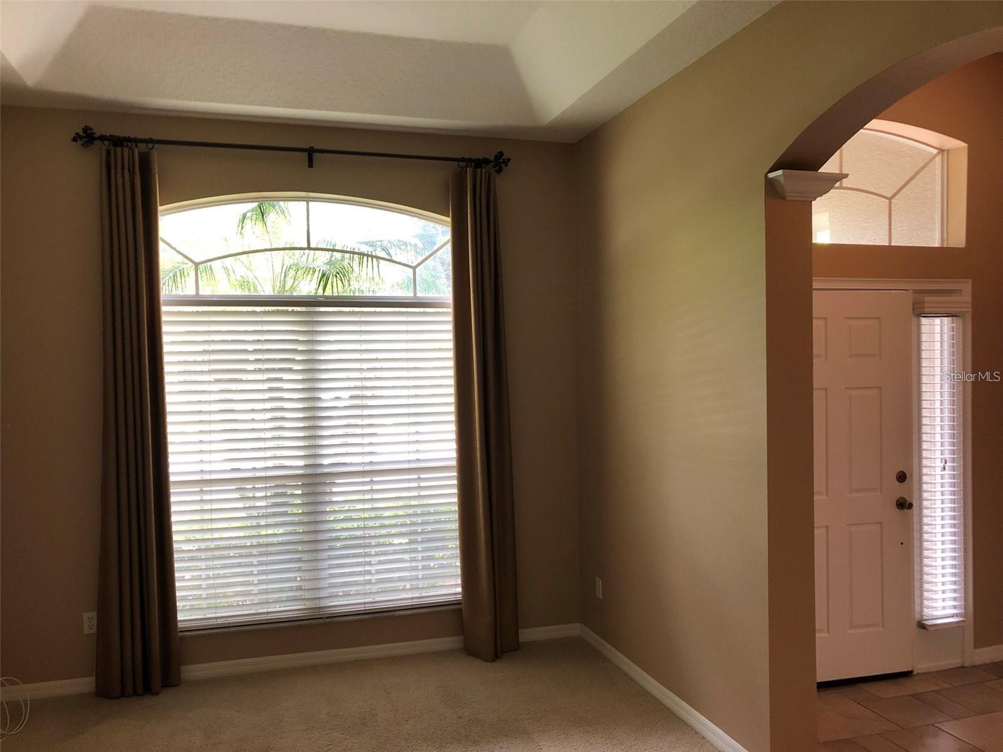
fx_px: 811
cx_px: 502
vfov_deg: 49.7
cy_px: 376
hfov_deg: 63.4
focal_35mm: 28
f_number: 1.8
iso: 20
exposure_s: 1/40
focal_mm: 3.99
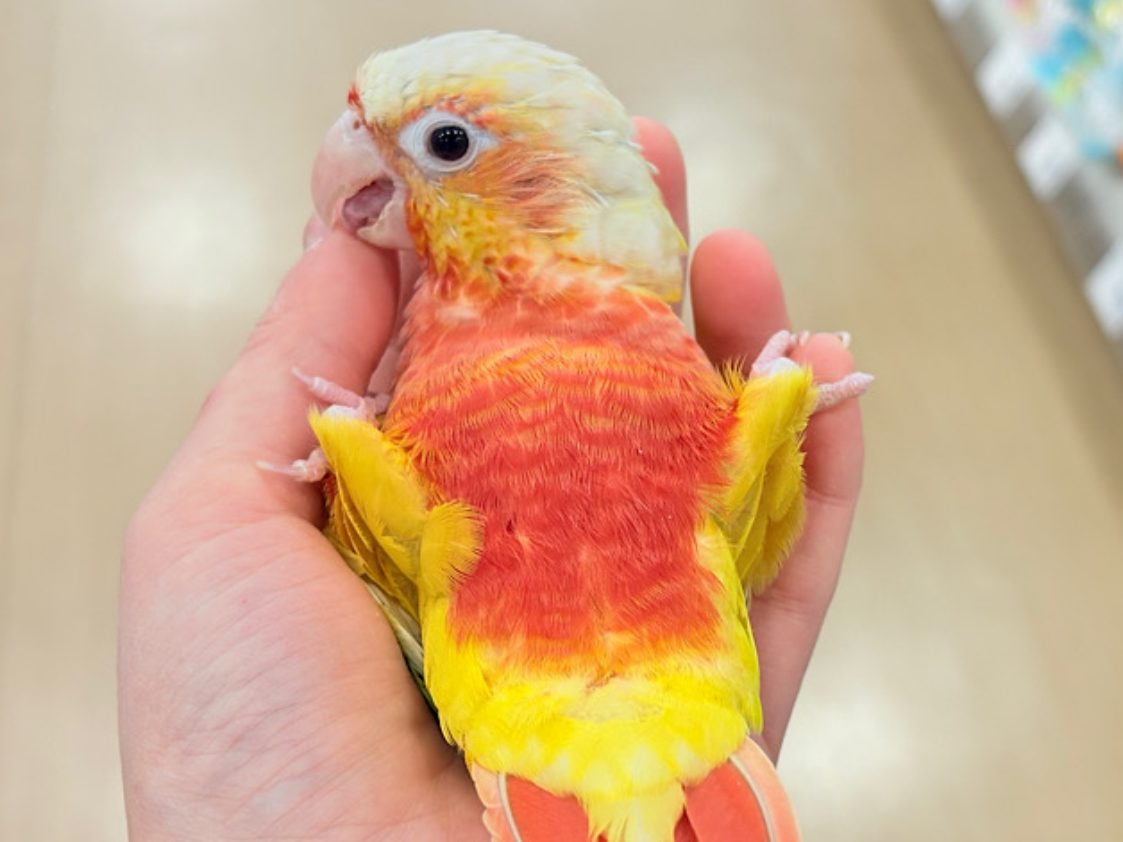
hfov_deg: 36.2
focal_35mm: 53
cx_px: 560
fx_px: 1719
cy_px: 427
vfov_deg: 27.5
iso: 50
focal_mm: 5.96
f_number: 1.6
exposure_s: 1/50
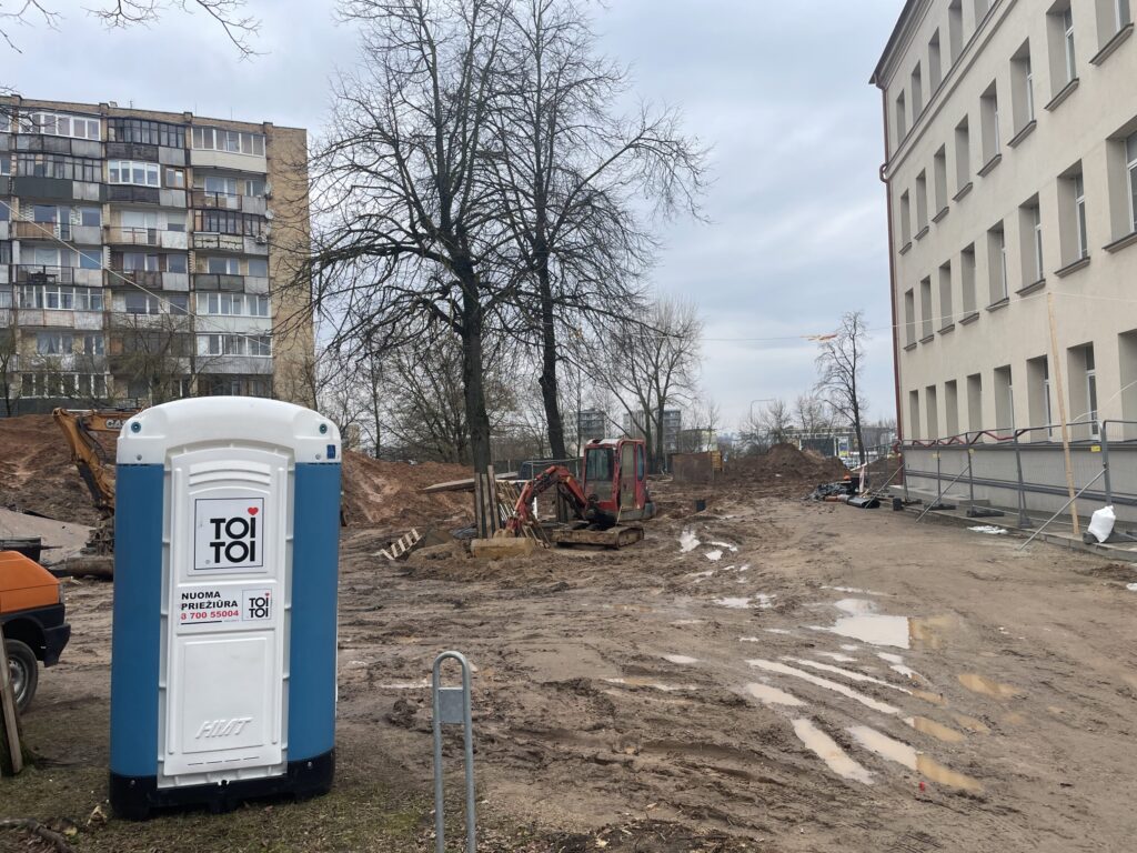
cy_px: 426
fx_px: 854
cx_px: 568
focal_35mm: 26
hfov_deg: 67.3
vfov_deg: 53.1
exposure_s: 1/895
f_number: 1.6
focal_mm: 4.2
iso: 32
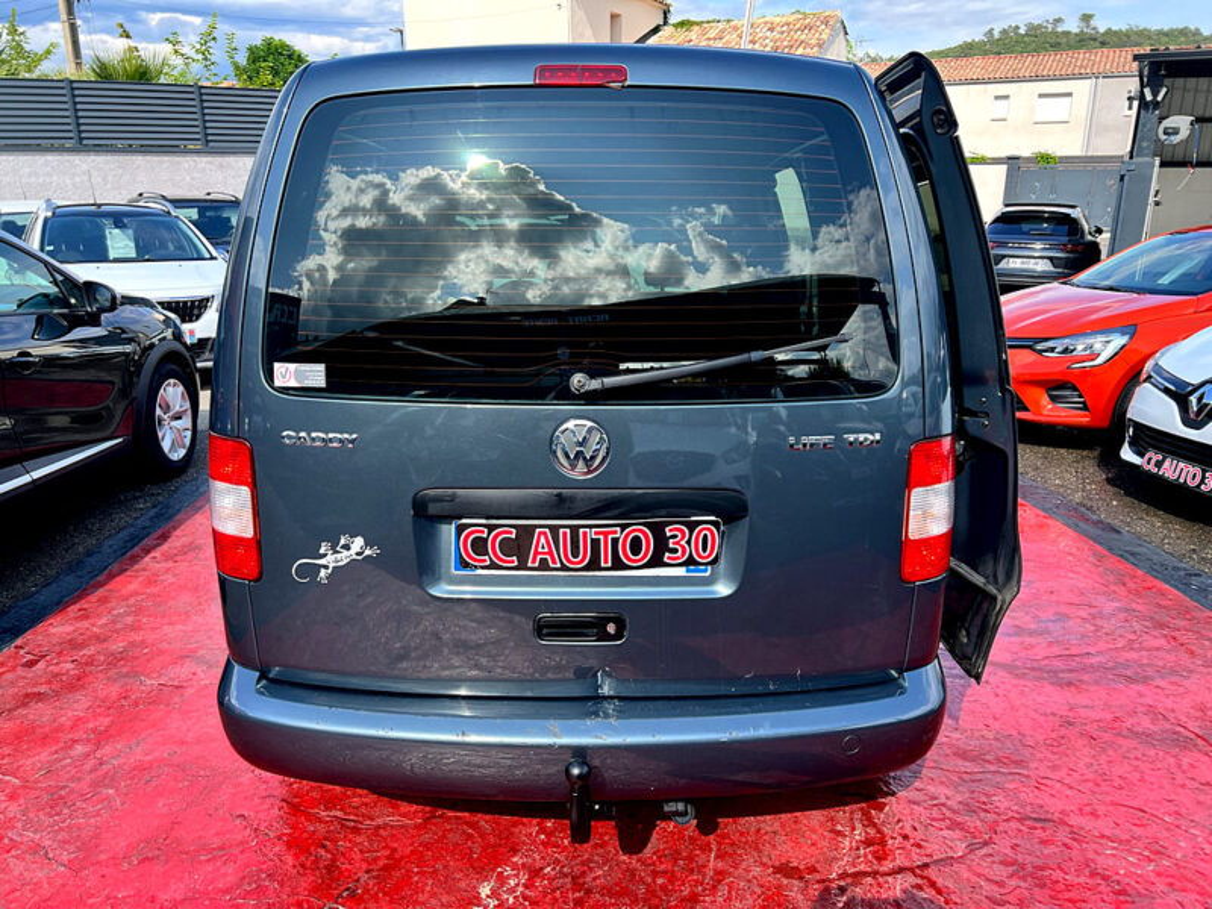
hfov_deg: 67.3
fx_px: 910
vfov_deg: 53.1
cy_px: 454
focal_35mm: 26
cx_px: 606
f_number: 1.5
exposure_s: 1/924
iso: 50
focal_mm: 5.7
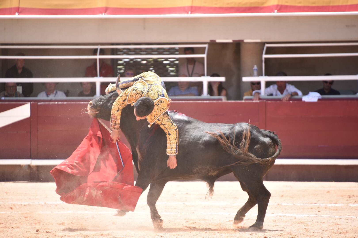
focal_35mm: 300
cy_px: 119
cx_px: 179
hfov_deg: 6.9
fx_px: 2983
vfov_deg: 4.6
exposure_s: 1/640
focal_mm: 300
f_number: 5.6
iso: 400
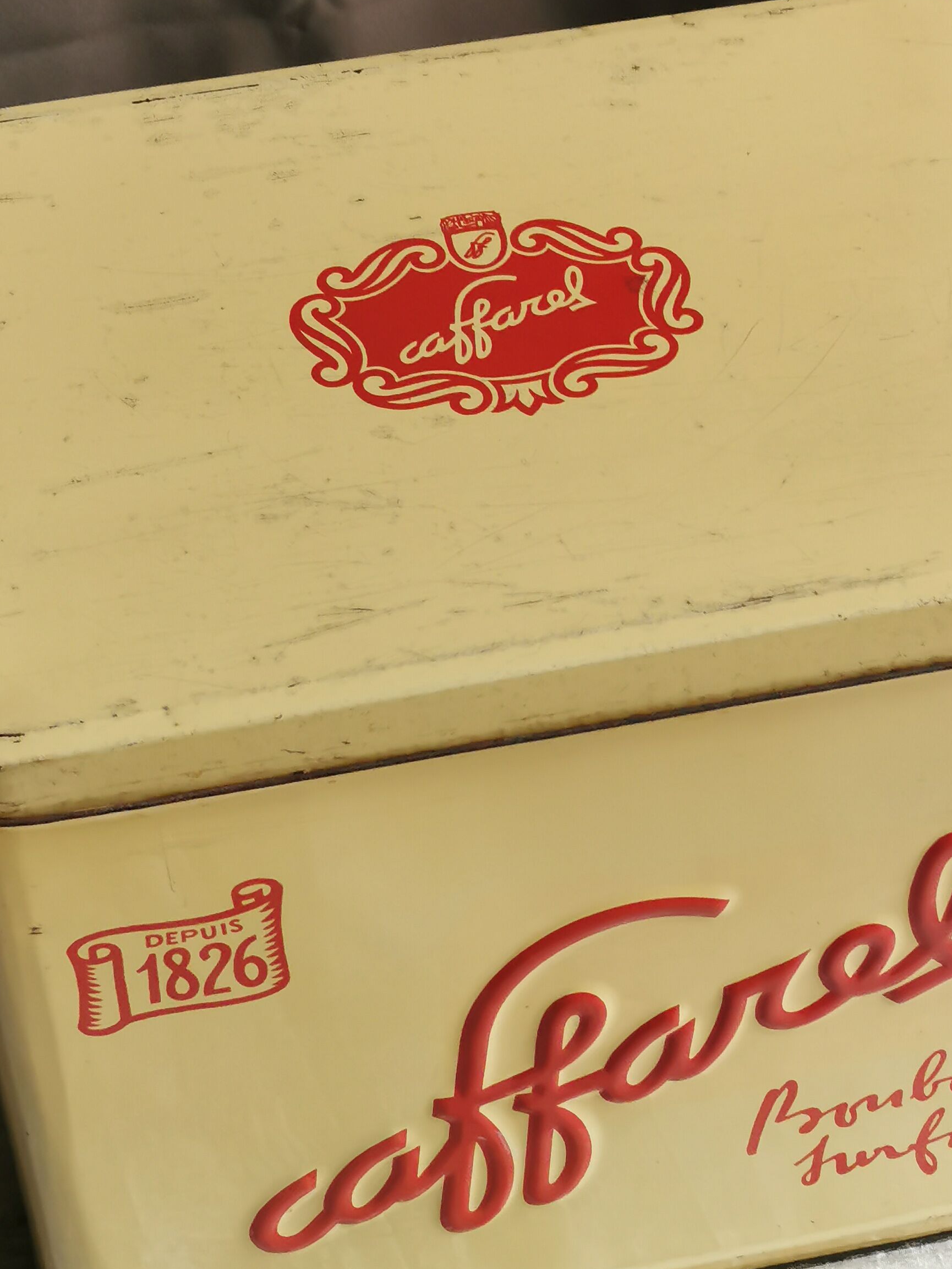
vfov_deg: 22.5
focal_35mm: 87
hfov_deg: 17.0
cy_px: 716
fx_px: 3190
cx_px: 533
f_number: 1.8
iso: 100
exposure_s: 1/100
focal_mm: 5.58
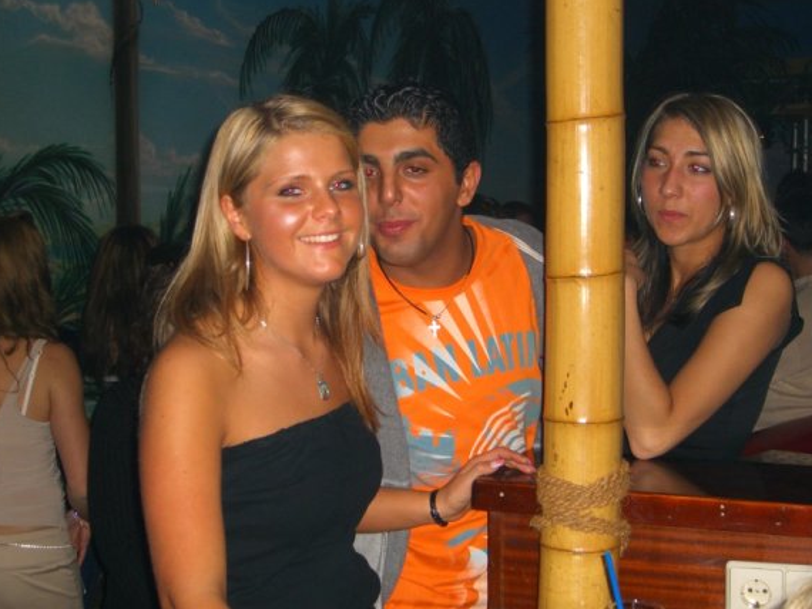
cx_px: 397
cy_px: 292
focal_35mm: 60
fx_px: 1408
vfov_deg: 24.4
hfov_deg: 32.2
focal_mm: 11.8
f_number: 3.6
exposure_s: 1/60
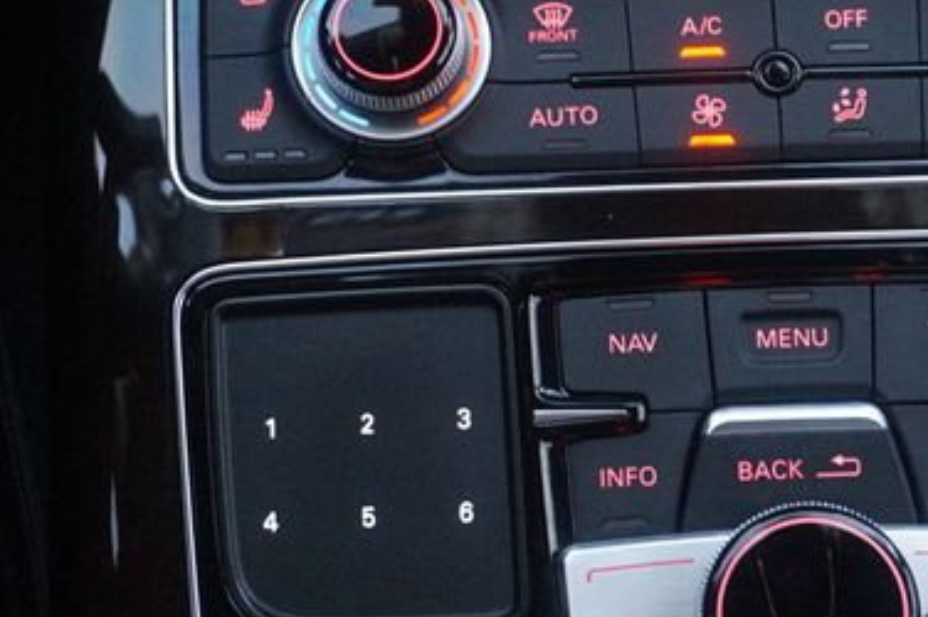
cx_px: 731
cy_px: 281
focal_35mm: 92
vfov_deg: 14.8
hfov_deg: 21.9
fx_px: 2369
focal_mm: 36
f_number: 5.6
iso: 3200
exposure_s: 1/40
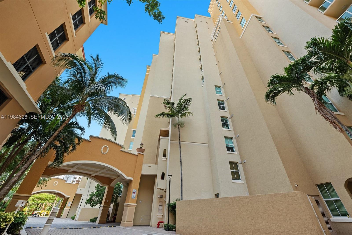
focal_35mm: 14
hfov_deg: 104.2
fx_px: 137
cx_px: 176
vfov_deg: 81.2
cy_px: 118
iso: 200
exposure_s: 1/125
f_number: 8
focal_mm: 14
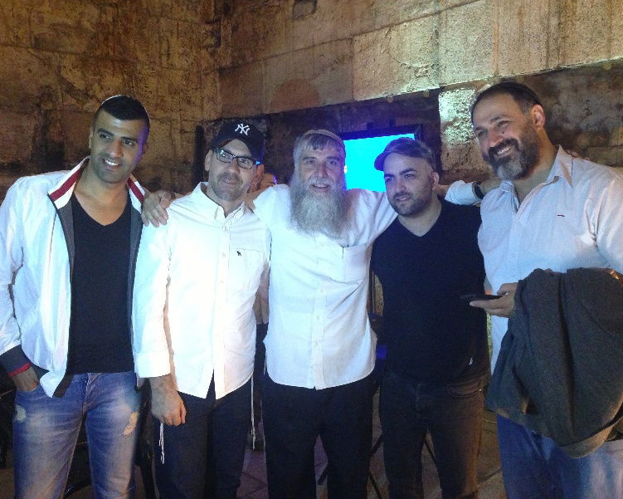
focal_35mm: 35
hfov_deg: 51.5
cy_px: 246
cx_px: 312
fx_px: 645
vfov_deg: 42.2
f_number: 2.4
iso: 500
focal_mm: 4.13
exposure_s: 1/15
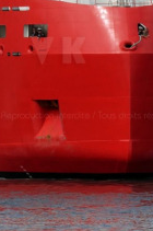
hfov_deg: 1.6
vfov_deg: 2.4
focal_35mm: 853
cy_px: -49
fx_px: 5455
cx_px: 57
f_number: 11
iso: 160
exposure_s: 1/250
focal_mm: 200
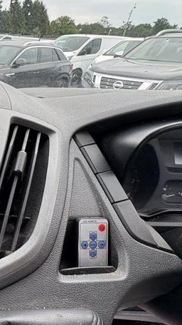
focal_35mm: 30
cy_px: 172
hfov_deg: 29.0
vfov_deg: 64.3
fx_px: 258
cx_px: -72
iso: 50
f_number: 2.2
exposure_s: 1/99
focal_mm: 2.22
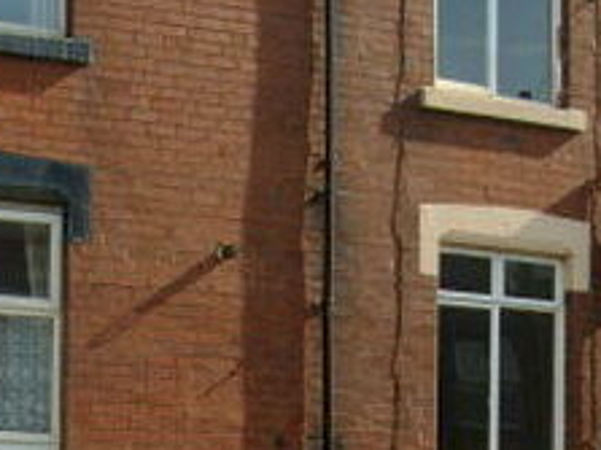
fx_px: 1961
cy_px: 484
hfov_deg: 17.2
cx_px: 84
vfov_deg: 12.9
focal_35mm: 113
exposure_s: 1/250
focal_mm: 6
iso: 80
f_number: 4.8
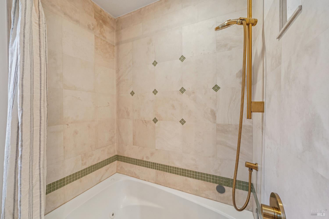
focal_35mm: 15
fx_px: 137
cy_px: 110
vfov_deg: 77.3
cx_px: 164
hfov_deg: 100.4
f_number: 8
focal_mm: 15
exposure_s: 1/3.33
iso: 400
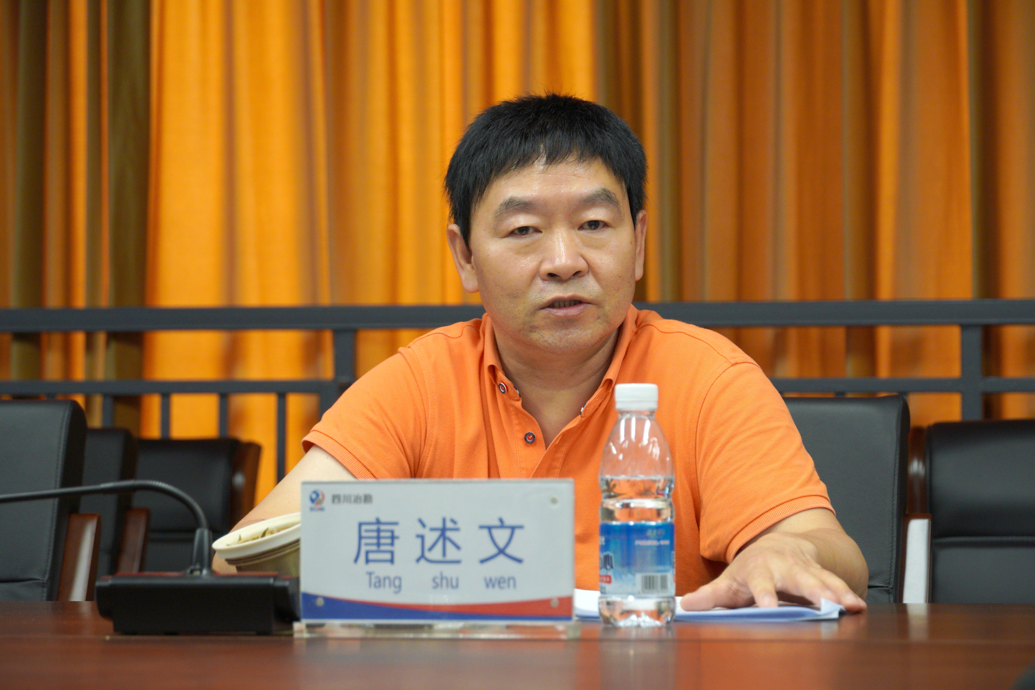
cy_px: 345
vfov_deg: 12.9
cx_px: 518
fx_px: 3062
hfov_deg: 19.2
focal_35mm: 106
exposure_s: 1/50
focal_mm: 71
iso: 800
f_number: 5.6
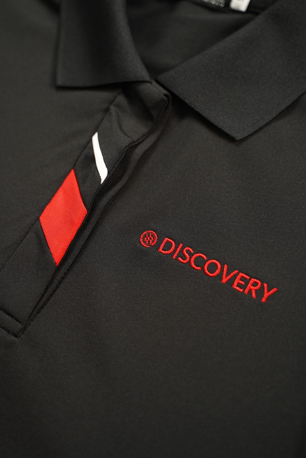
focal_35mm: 49
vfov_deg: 40.3
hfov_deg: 27.5
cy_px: 218
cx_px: 143
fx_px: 625
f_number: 2.8
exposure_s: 1/125
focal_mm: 45
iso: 500
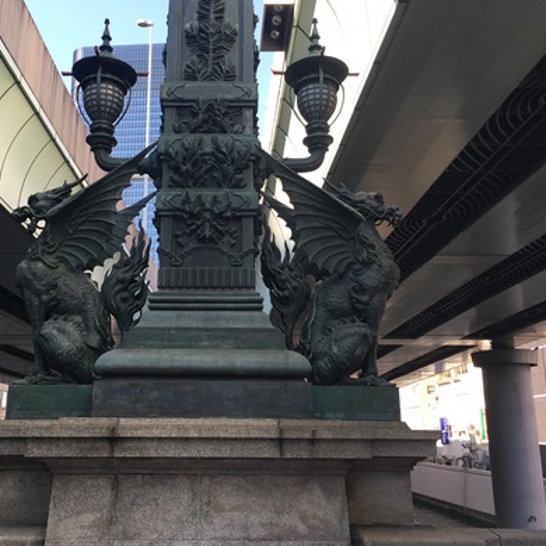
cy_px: 279
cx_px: 226
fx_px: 625
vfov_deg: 47.2
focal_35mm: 35
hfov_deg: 47.0
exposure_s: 1/228
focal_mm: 4.15
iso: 25
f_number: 2.2
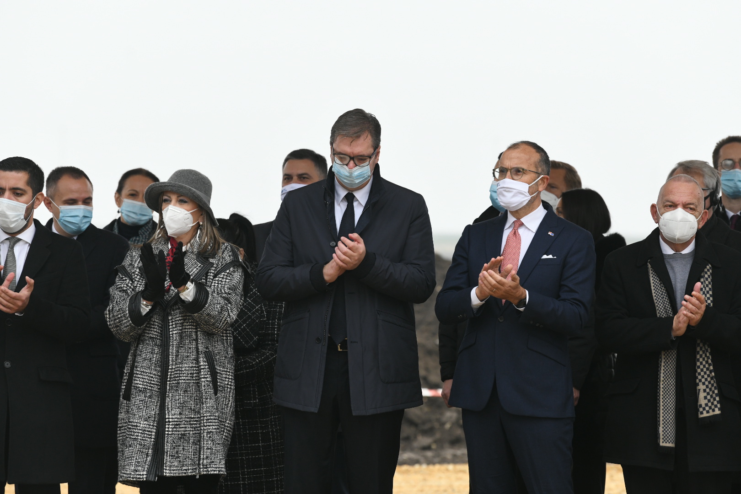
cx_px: 370
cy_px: 247
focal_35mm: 200
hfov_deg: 10.3
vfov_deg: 6.9
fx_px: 4116
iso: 1600
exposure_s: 1/2500
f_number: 5
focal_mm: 200
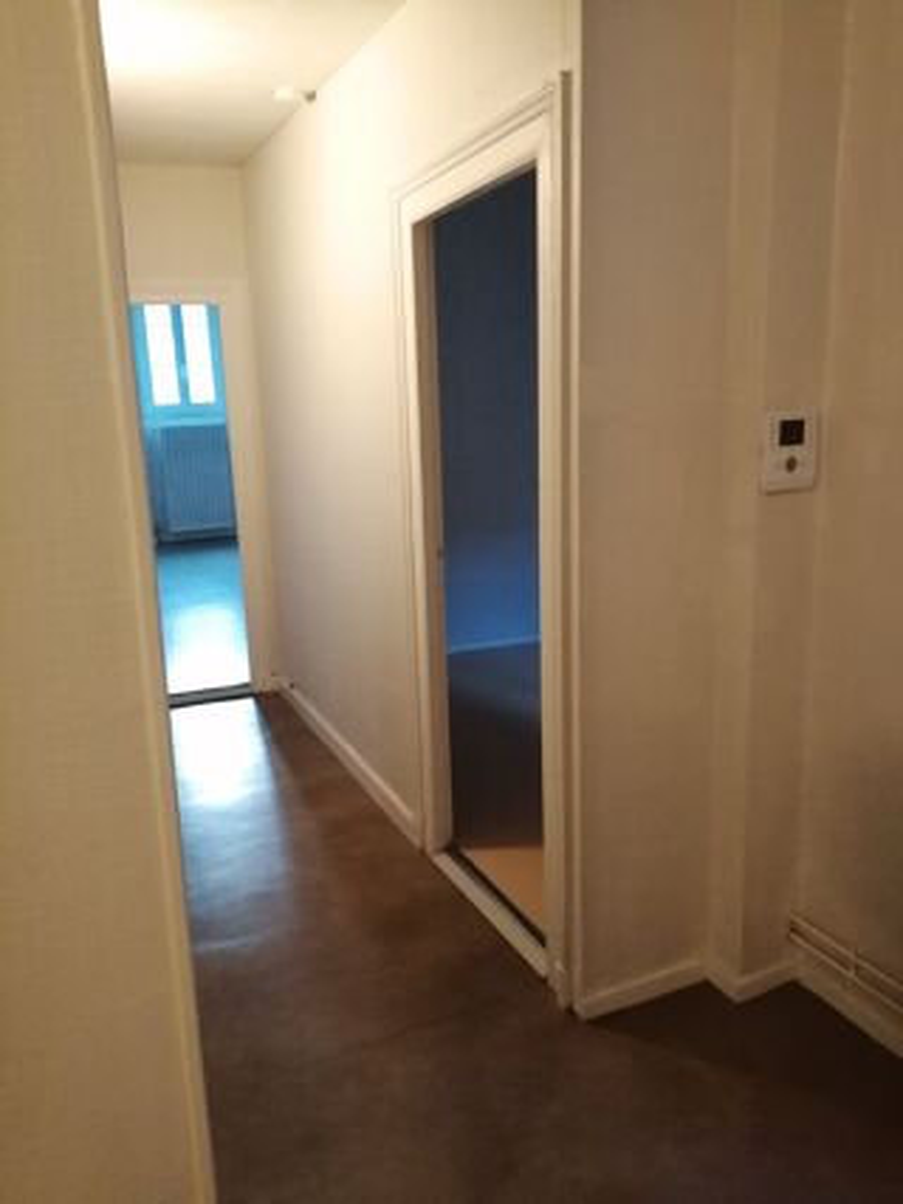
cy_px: 602
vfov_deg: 67.3
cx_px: 452
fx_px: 905
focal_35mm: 26
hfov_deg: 53.0
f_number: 1.8
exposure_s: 1/25
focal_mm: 3.62
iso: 320
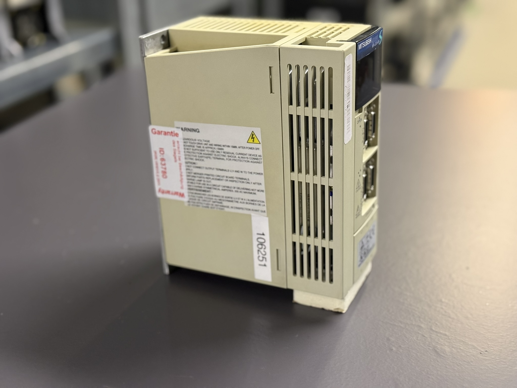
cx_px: 258
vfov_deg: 30.3
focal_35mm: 48
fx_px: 717
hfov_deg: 39.7
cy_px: 194
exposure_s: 1/33
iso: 200
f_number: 1.78
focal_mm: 6.76
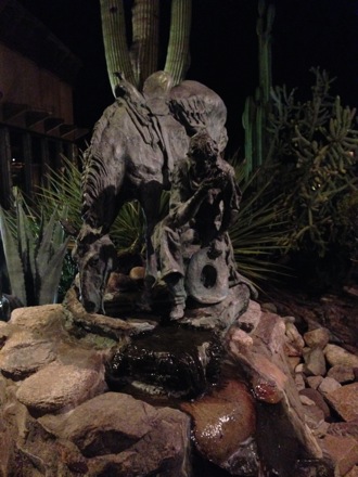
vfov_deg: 55.4
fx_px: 455
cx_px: 179
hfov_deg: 42.9
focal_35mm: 33
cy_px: 238
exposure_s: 1/15
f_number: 2.4
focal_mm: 4.12
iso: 800
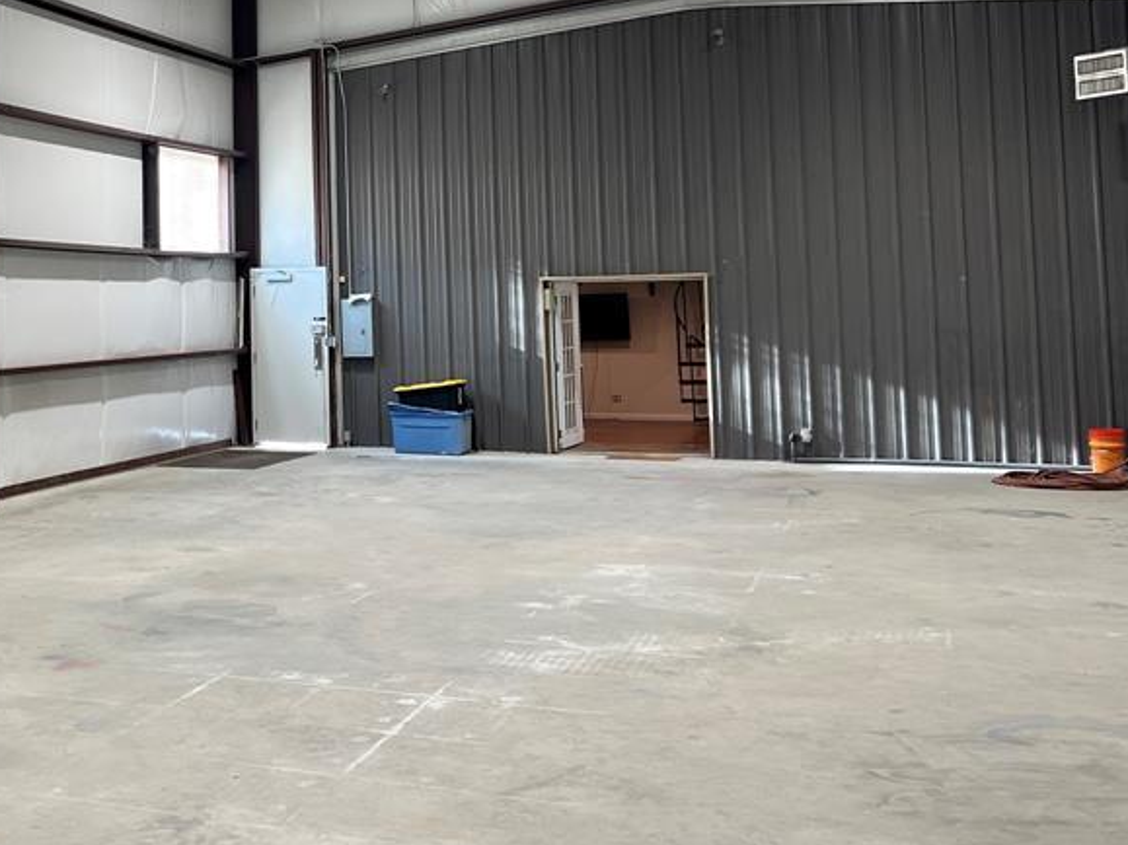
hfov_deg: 39.6
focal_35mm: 46
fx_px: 1499
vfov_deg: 30.9
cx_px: 224
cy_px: 208
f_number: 1.5
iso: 64
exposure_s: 1/60
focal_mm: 5.7
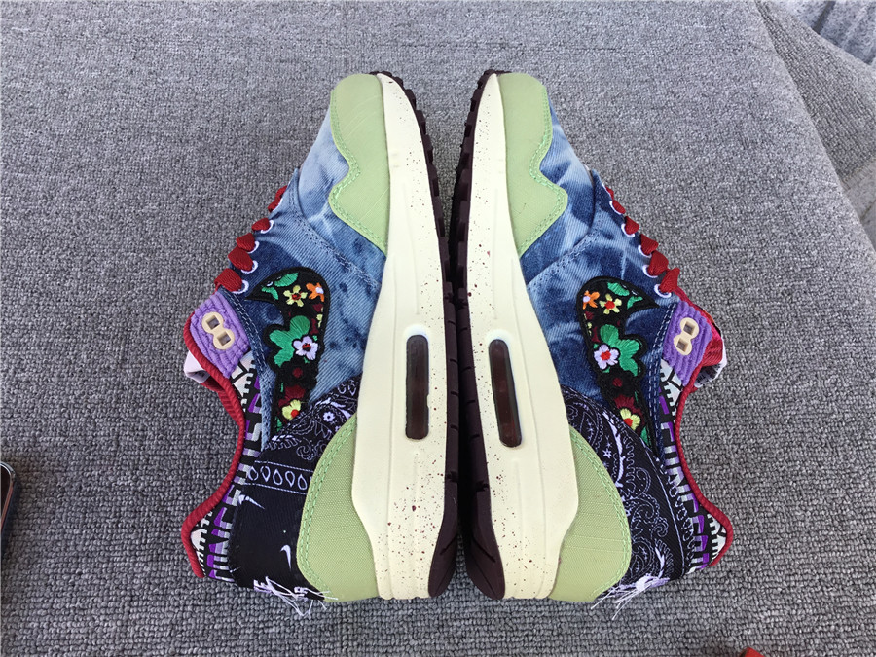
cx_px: 438
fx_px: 784
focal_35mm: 31
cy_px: 328
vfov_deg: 45.4
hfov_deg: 58.4
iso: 25
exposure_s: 1/107
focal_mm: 3.3
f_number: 2.4
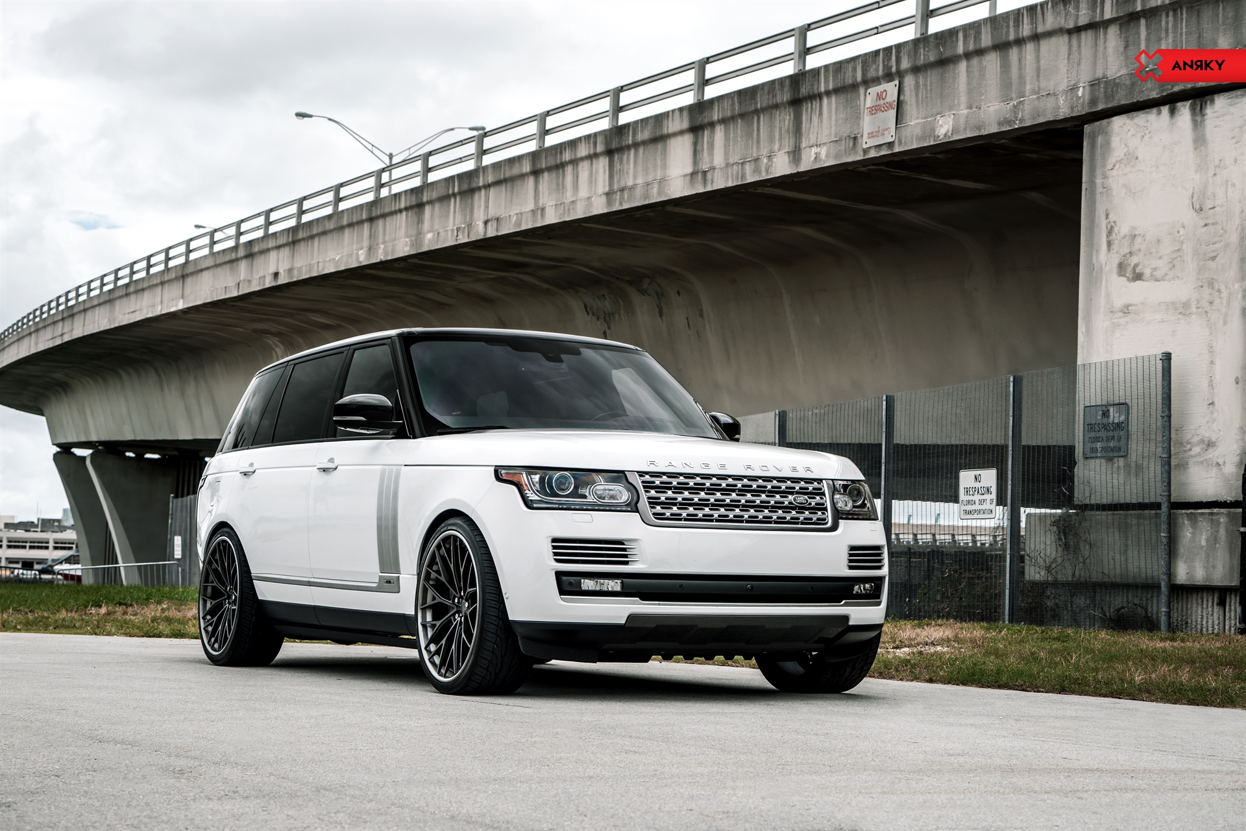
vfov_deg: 20.9
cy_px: 416
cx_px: 623
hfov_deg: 31.0
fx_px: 2250
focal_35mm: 65
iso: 200
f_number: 7.1
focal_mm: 65
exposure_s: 1/160
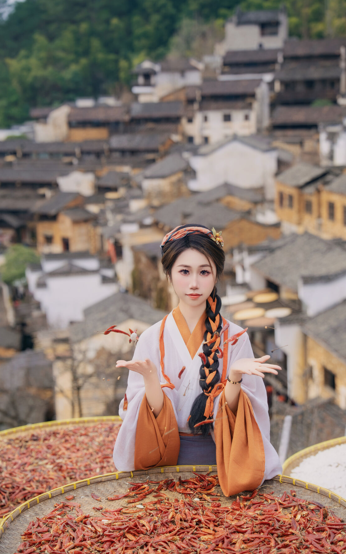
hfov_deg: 18.1
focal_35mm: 72
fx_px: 1086
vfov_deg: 28.6
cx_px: 179
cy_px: 276
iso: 125
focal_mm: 70
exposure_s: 1/320
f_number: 4
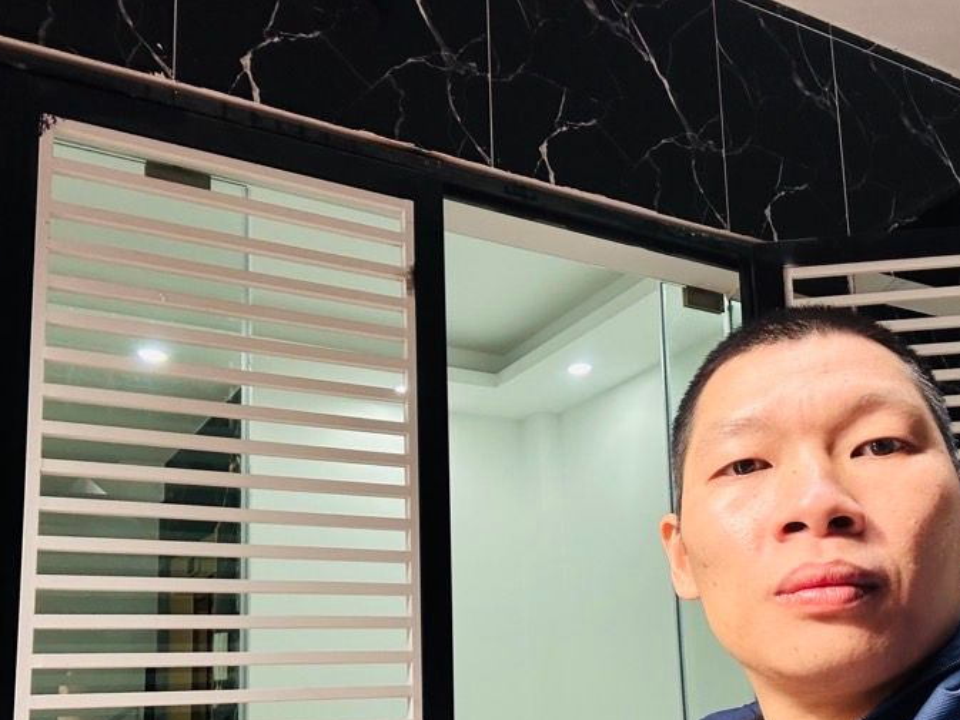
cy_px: 545
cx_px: 456
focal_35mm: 35
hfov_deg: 52.6
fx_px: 971
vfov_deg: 39.5
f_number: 1.9
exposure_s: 1/121
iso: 50
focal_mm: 2.69
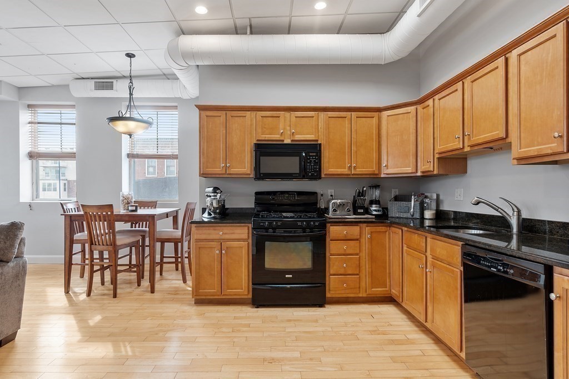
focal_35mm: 19
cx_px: 284
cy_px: 190
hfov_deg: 86.9
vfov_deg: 64.6
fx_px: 300
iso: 100
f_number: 8
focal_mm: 13
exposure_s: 4
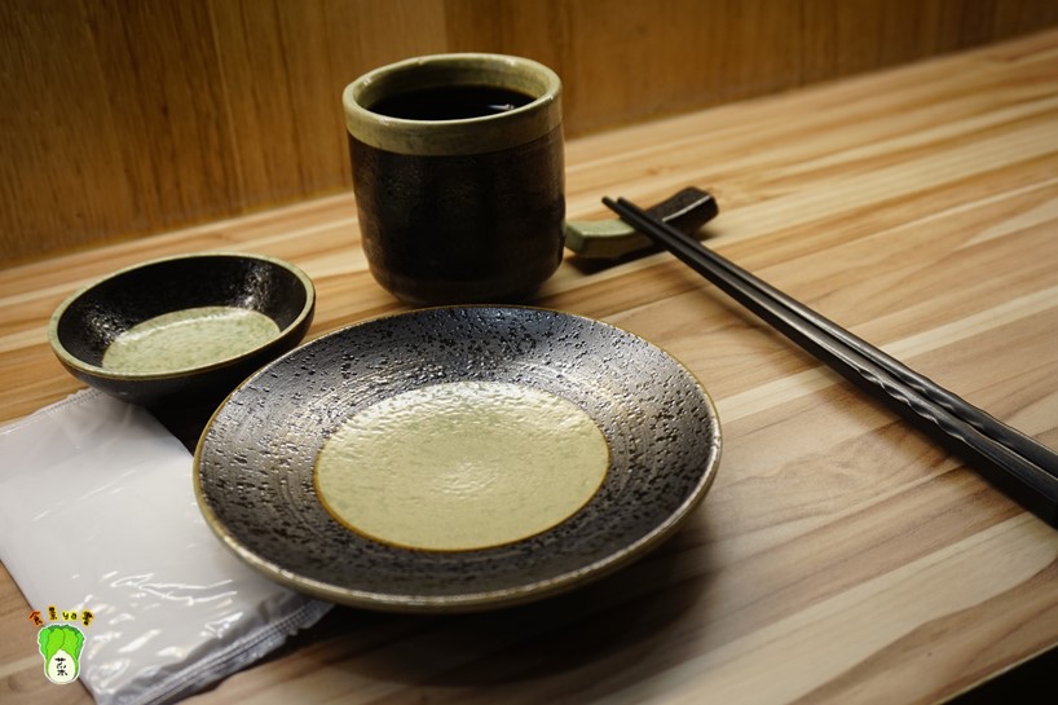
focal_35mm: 40
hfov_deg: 47.9
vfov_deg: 33.0
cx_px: 529
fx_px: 1190
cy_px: 352
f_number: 4.5
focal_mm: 27
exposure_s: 1/60
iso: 200
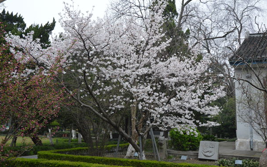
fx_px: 291
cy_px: 79
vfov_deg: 32.0
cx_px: 133
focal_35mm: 40
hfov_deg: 49.3
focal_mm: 26
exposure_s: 1/640
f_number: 5.6
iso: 1600
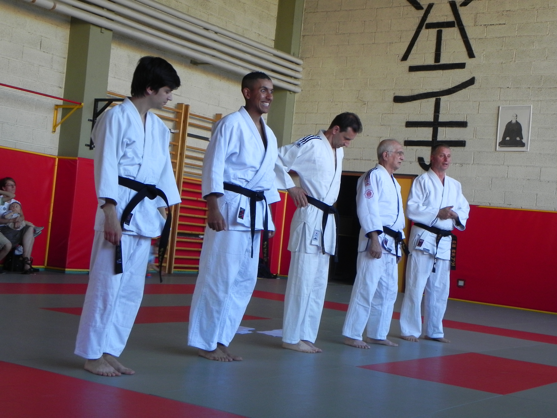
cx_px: 278
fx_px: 933
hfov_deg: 33.2
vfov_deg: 25.2
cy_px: 209
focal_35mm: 58
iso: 259
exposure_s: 1/30.2
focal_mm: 10.3
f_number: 5.6
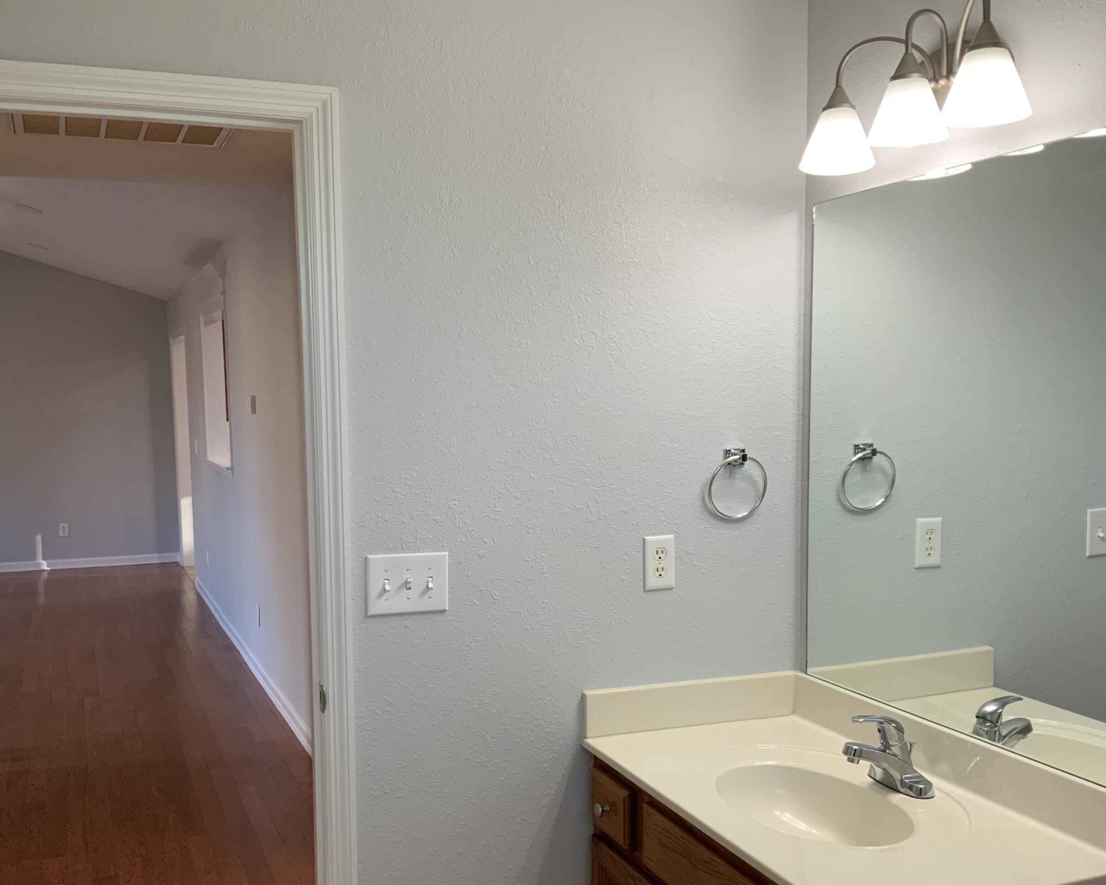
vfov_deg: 42.1
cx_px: 517
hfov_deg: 51.5
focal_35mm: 35
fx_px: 1146
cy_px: 512
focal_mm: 3
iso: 64
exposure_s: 1/120
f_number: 1.8
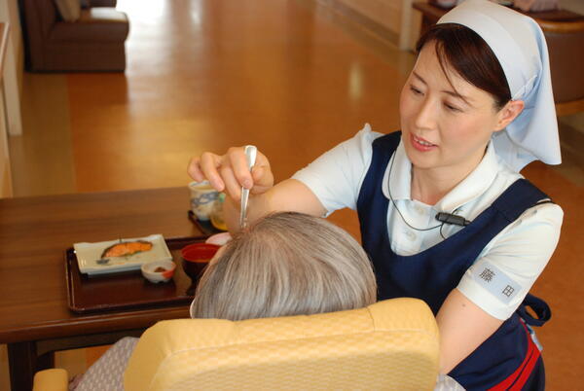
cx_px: 292
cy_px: 196
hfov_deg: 35.0
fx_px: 926
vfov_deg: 23.9
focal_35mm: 57
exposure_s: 1/100
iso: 800
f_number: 5
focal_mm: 38
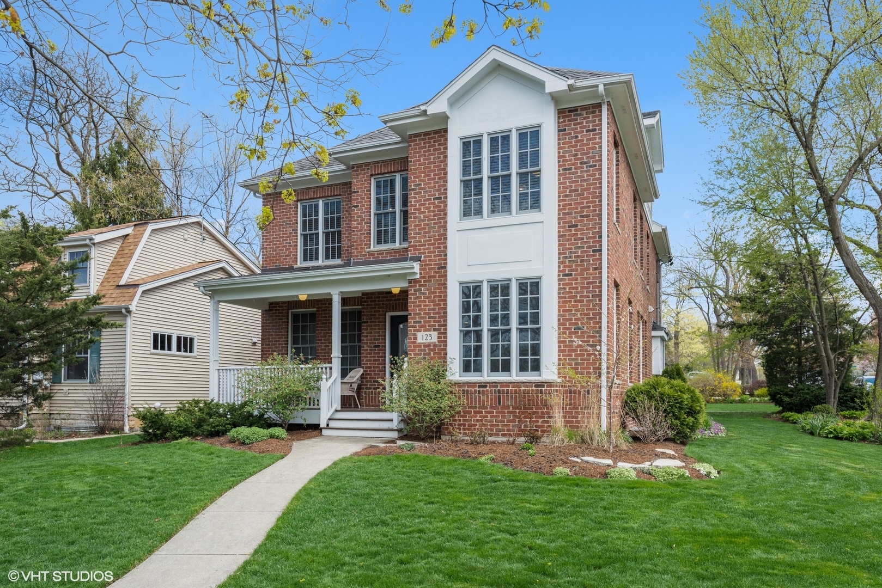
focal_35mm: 30
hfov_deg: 61.9
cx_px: 441
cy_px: 294
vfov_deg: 43.6
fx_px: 735
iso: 400
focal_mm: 30
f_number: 8
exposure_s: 1/400
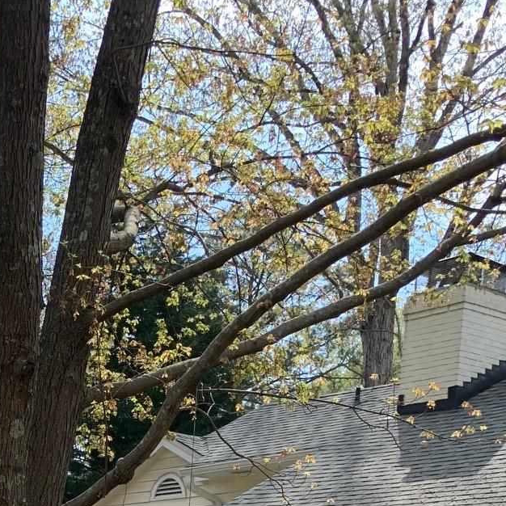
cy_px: 812
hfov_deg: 22.0
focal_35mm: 74
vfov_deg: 19.5
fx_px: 1224
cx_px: -60
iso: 25
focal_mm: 4.25
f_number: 1.8
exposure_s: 1/727
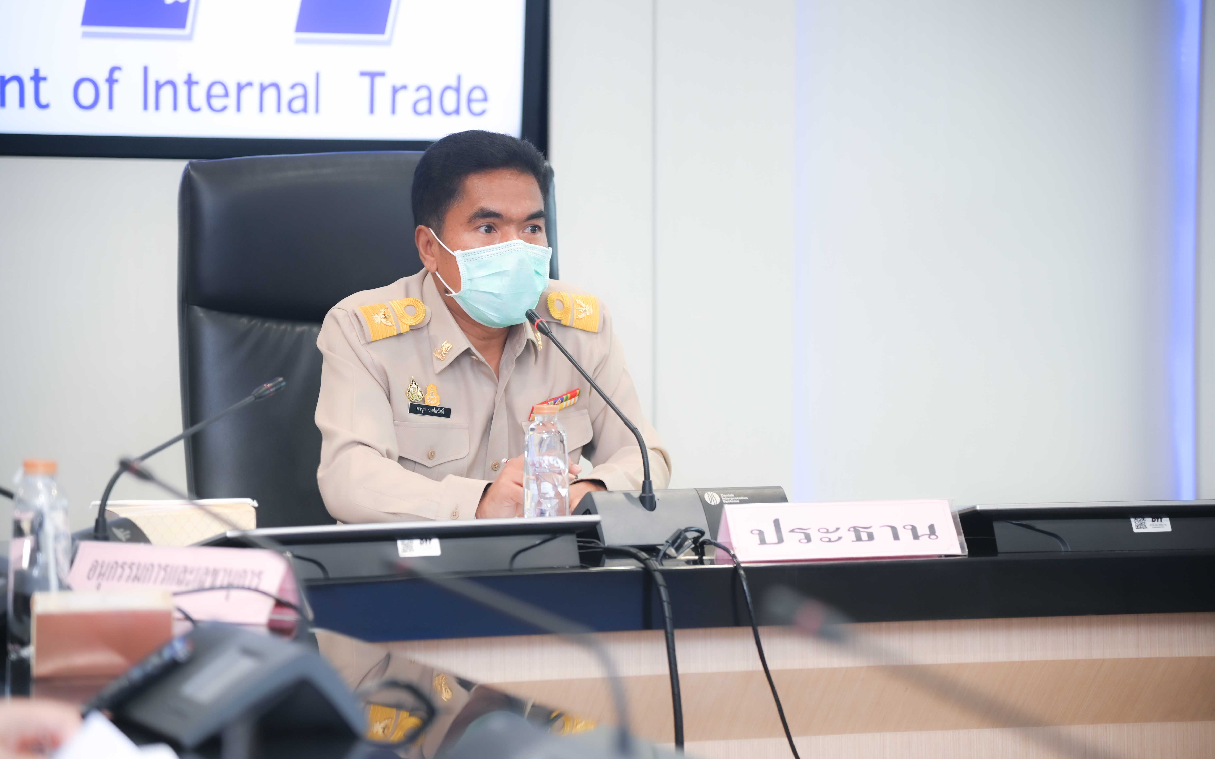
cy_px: 365
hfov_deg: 17.0
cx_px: 610
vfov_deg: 10.7
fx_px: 4073
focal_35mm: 123
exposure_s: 1/60
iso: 320
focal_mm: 120
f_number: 4
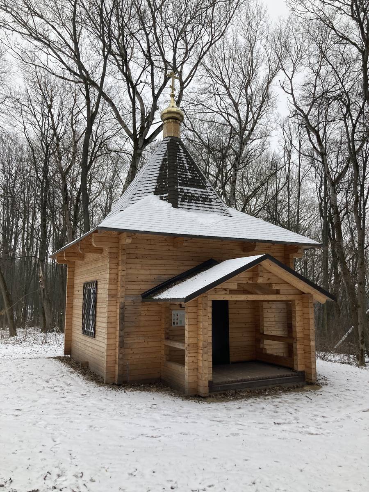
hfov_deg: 49.7
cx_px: 184
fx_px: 398
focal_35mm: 28
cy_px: 246
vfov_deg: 63.4
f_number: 1.8
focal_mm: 3.99
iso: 20
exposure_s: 1/228
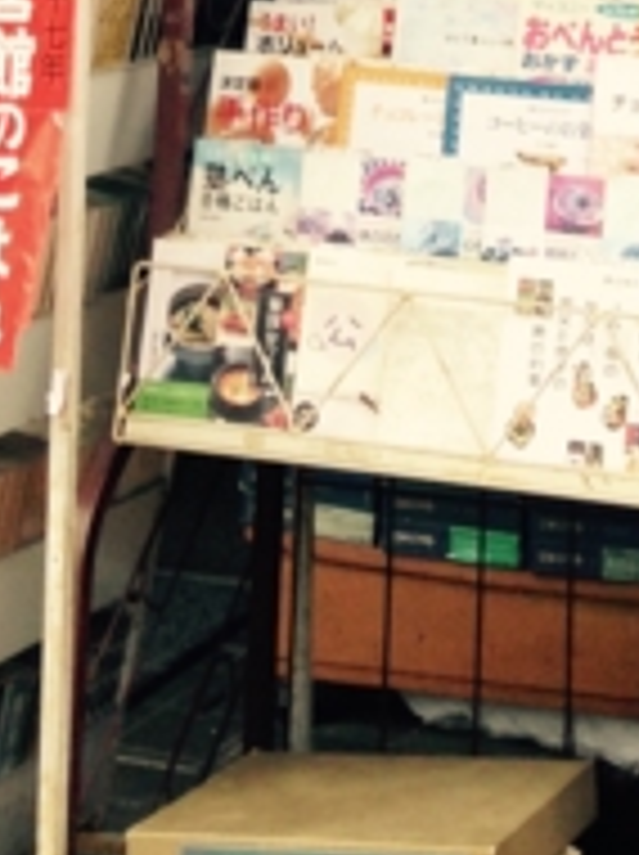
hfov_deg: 10.6
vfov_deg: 12.5
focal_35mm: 139
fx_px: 3429
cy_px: -860
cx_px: 410
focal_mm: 4.12
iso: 50
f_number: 2.4
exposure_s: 1/330
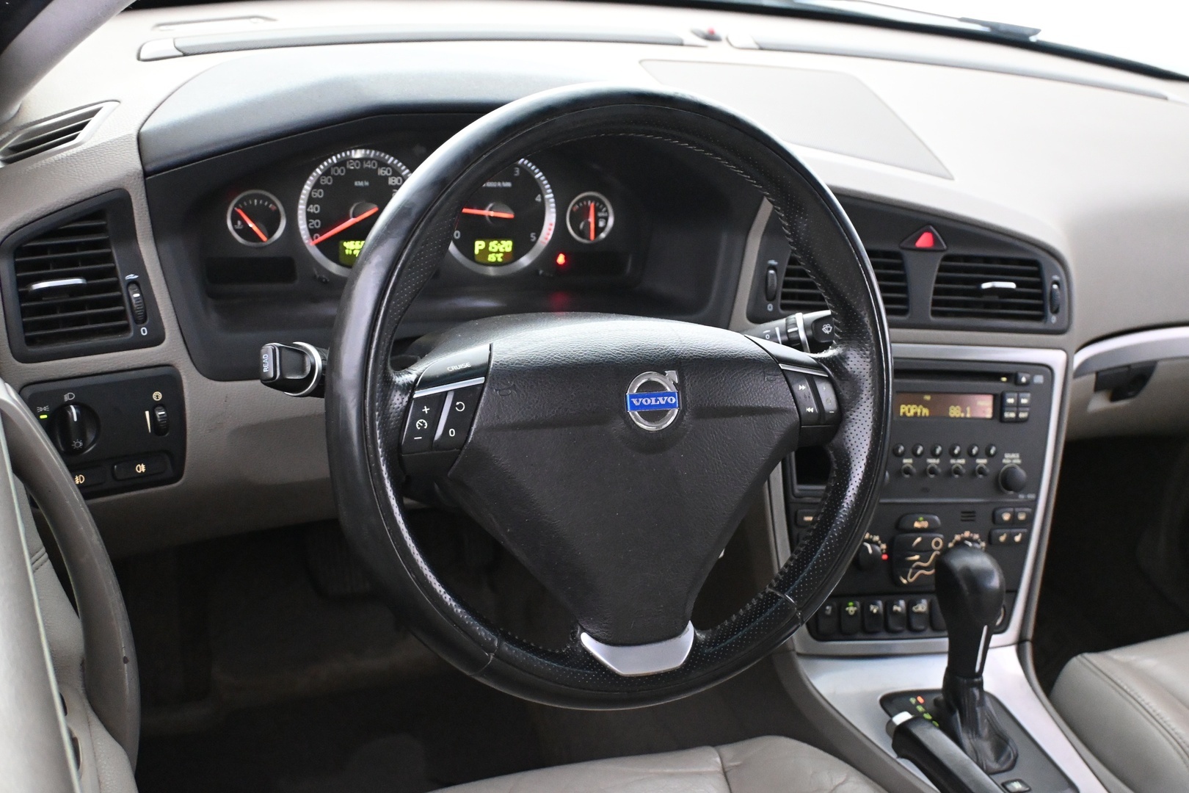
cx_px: 594
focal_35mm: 41
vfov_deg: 32.4
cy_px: 396
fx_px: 1362
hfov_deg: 47.2
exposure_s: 1/40
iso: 6400
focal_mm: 27.5
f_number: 4.5
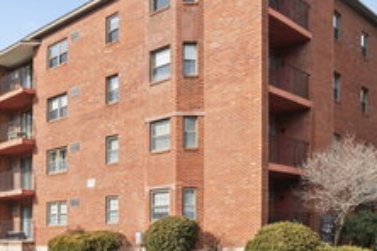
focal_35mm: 42
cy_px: 107
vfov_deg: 31.8
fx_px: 441
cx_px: 153
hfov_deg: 46.1
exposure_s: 1/1600
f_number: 5
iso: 320
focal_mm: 13
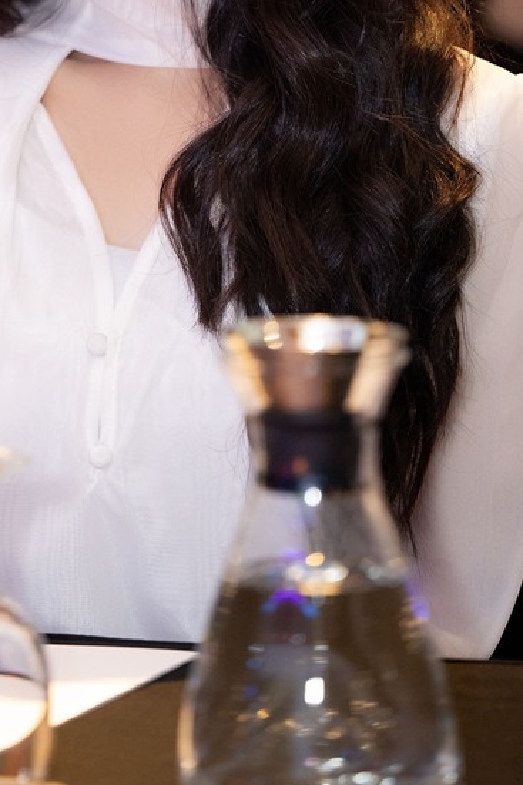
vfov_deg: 6.3
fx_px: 7152
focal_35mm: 328
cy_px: -21
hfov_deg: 4.2
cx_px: 54
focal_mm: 140
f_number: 2.8
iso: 1600
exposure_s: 1/200
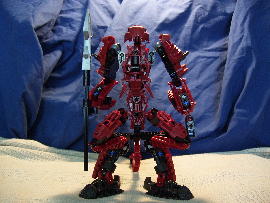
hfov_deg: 51.4
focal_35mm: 36
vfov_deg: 39.7
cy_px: 102
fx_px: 281
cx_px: 135
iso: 160
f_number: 2.7
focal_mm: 6
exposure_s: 1/8
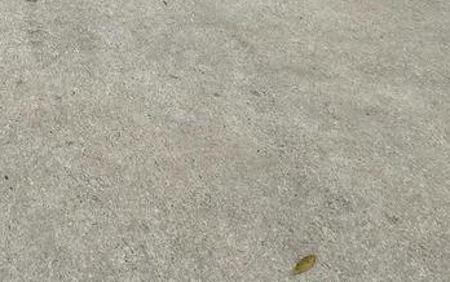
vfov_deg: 15.2
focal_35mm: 57
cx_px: -84
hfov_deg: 30.5
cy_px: -366
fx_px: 699
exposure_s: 1/1238
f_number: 2.2
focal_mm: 2.2
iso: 50
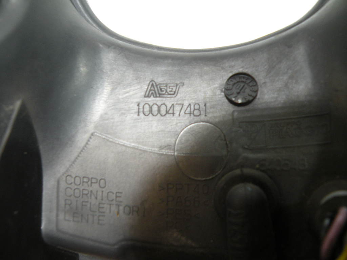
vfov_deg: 51.4
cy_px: 130
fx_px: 271
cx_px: 174
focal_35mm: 27
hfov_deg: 65.3
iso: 188
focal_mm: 4.7
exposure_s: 1/60
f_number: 2.8
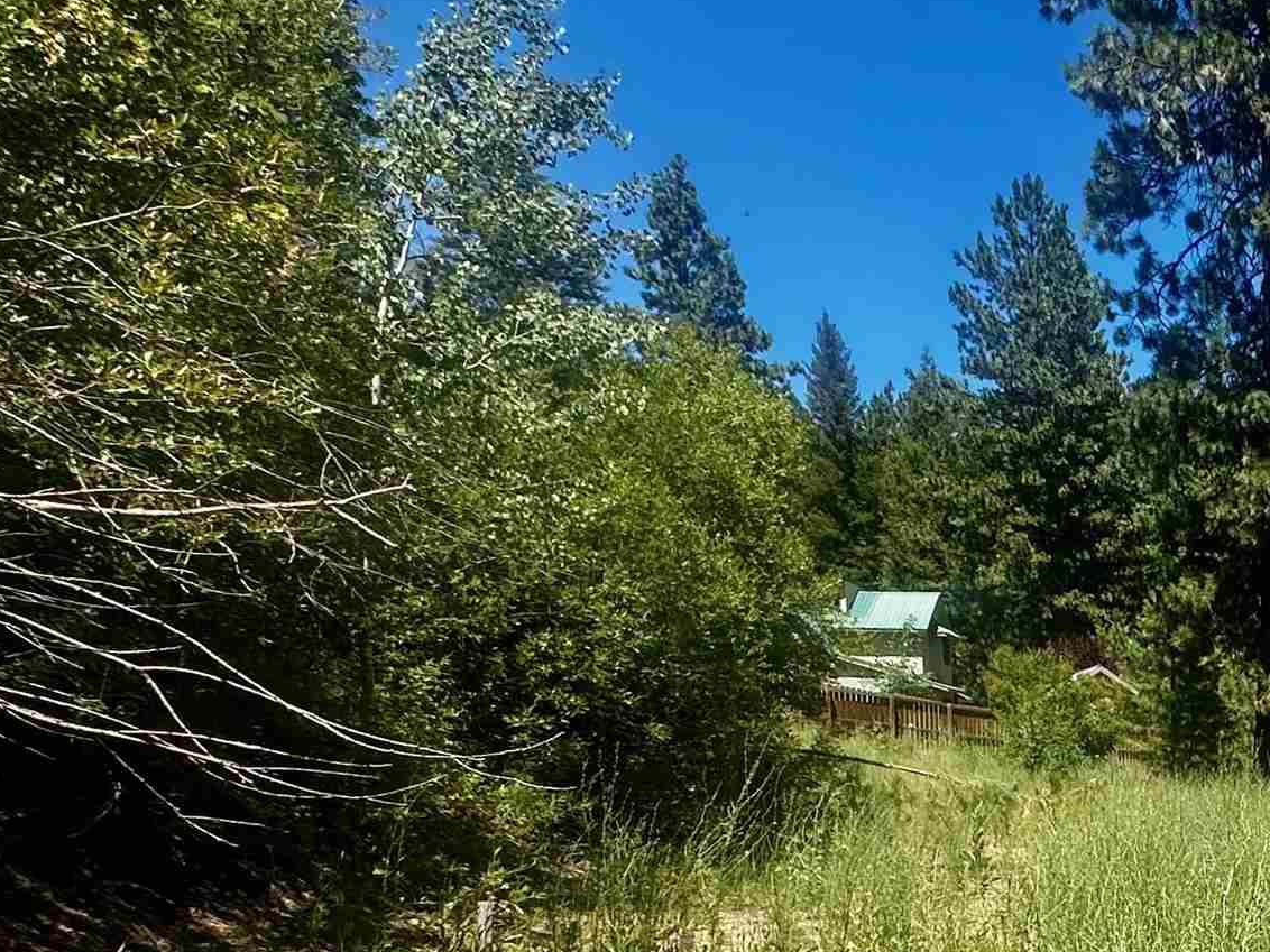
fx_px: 1394
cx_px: 1611
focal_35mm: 38
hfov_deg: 35.4
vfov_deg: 35.1
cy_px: 889
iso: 50
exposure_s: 1/1247
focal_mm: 2.22
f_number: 2.2
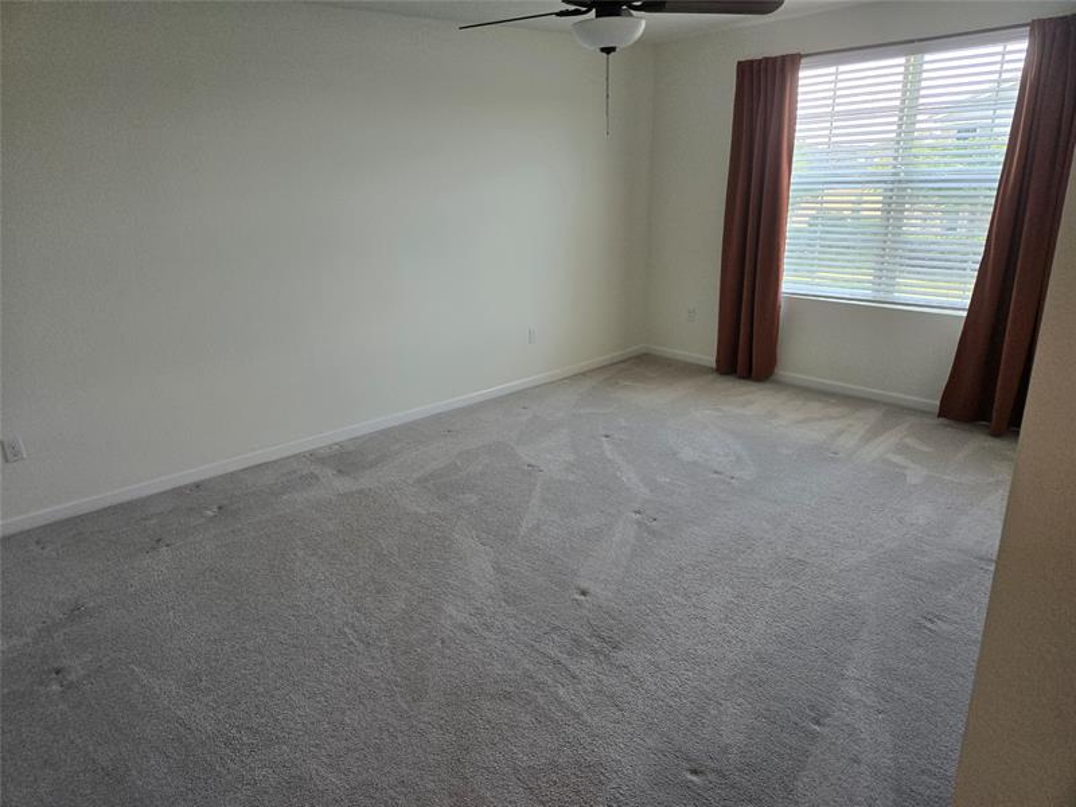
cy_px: 404
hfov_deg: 73.9
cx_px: 538
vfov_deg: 58.9
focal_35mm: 23
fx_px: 715
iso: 200
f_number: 1.8
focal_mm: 5.4
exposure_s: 1/180
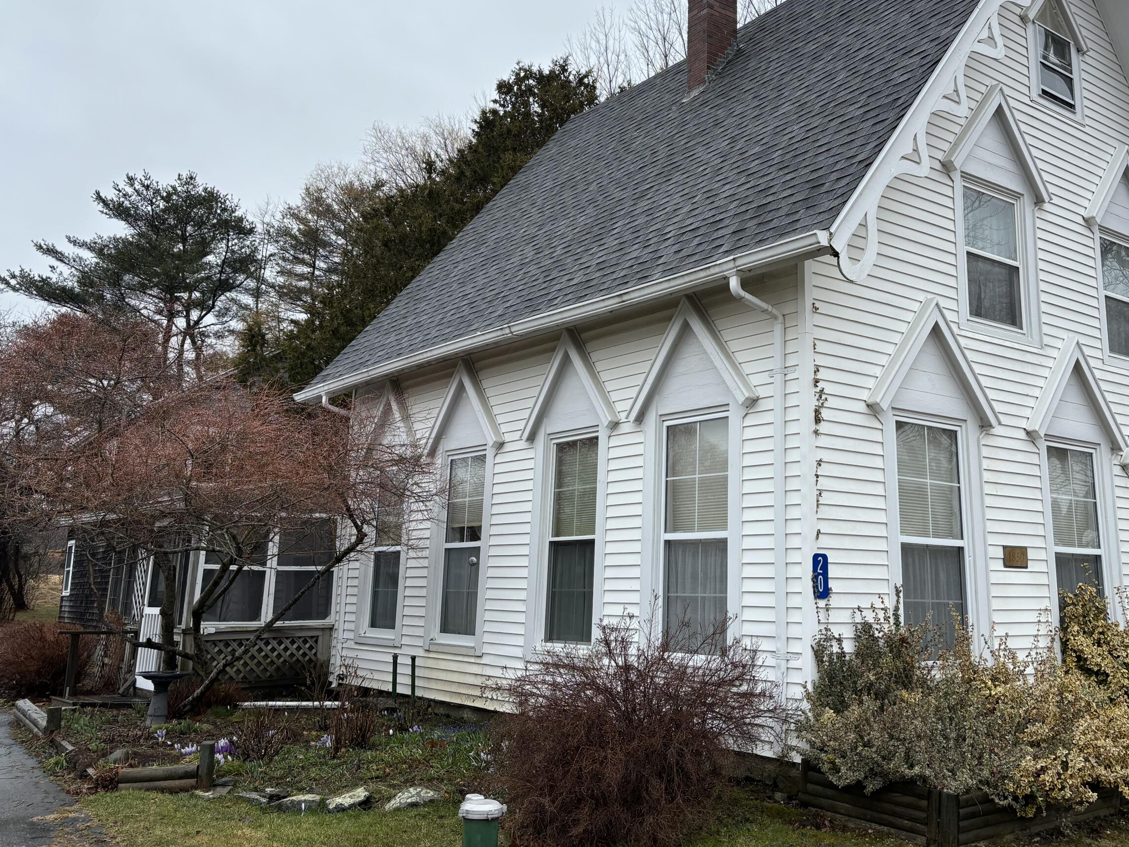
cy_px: 320
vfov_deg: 41.5
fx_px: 1109
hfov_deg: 53.5
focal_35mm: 34
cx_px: 688
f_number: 1.6
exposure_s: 1/2105
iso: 50
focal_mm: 5.96
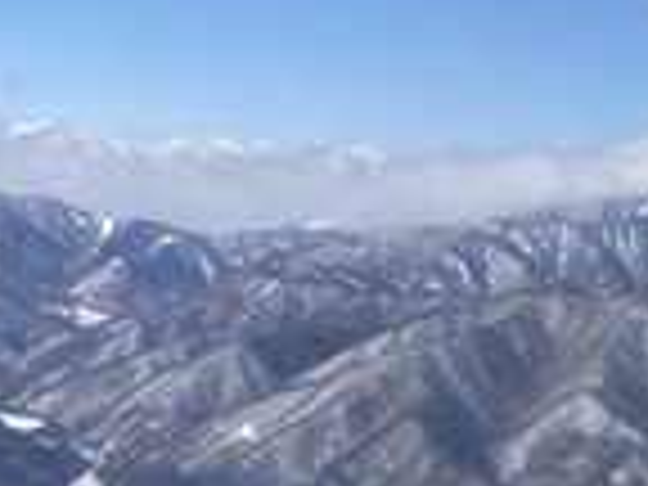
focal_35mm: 107
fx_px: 2003
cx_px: 760
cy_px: 382
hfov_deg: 17.6
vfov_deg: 13.8
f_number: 1.8
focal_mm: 3.99
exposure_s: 1/3205
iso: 20
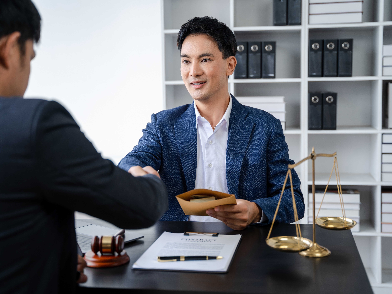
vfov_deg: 27.8
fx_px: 594
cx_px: 200
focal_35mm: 52
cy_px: 147
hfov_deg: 36.5
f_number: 2.8
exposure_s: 1/100
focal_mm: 48.4
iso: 100
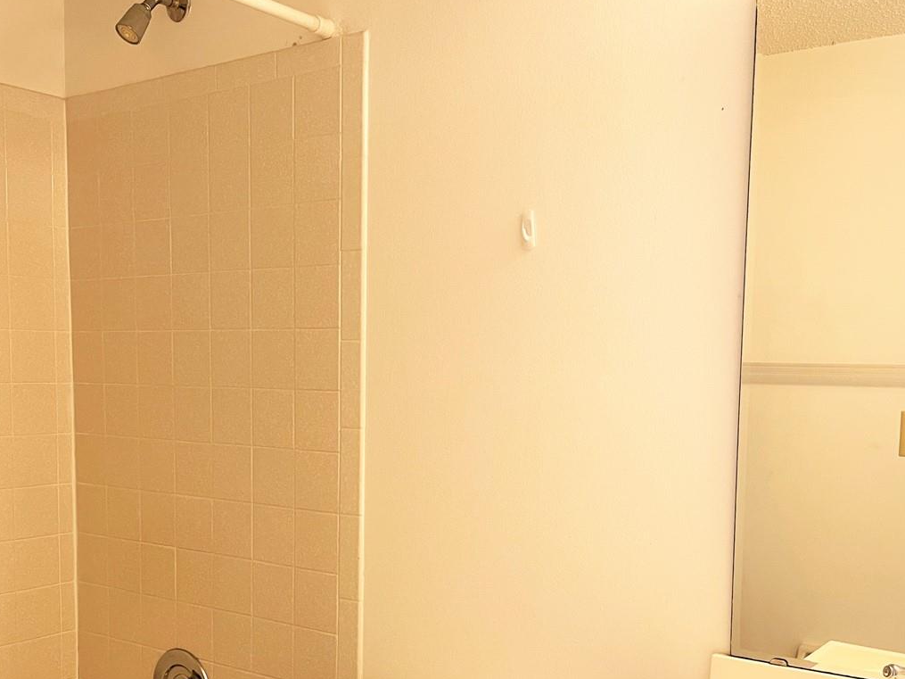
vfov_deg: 34.7
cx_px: 379
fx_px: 1072
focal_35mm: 41
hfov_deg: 45.6
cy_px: 468
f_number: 1.6
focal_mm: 4.2
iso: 100
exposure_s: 1/60
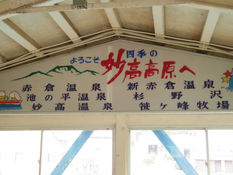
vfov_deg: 30.9
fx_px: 316
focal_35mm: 47
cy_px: 88
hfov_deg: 40.4
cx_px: 116
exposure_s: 1/125
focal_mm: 8.5
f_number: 1.9
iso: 1000
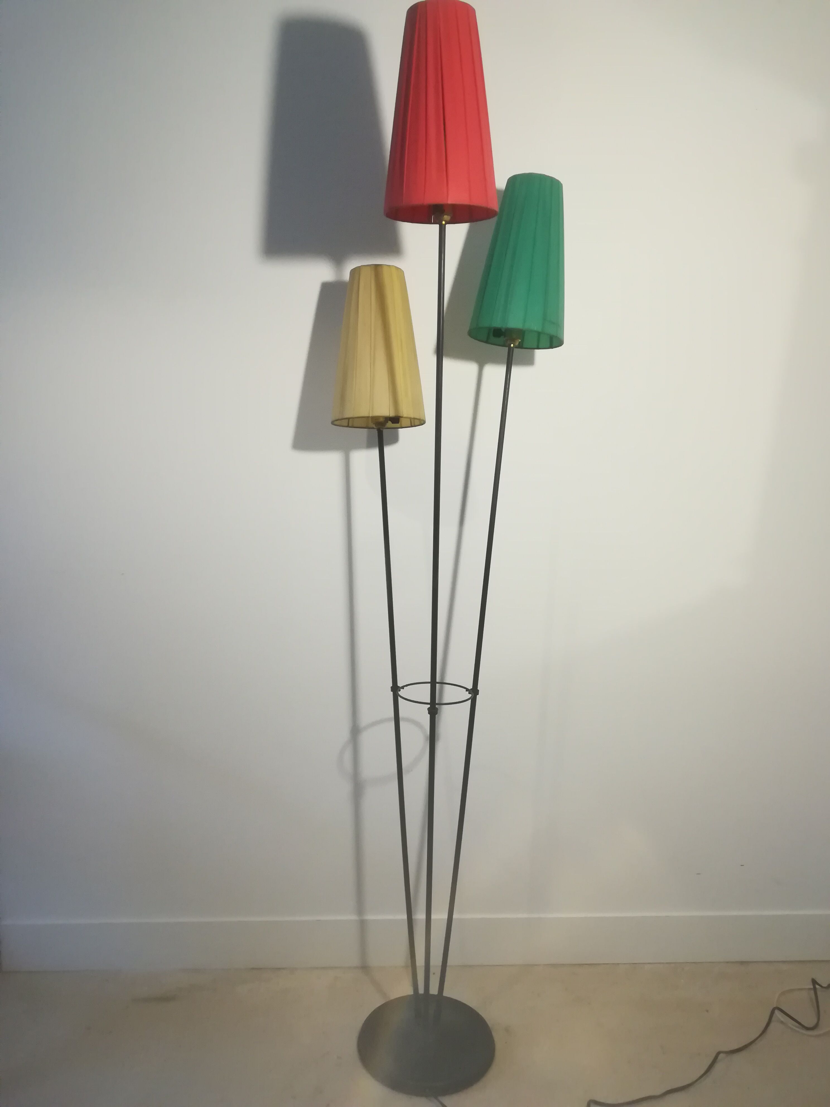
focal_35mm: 26
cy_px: 554
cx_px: 415
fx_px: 831
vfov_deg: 67.3
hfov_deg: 53.1
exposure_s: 1/33.3
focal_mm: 3.83
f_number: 2.2
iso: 400
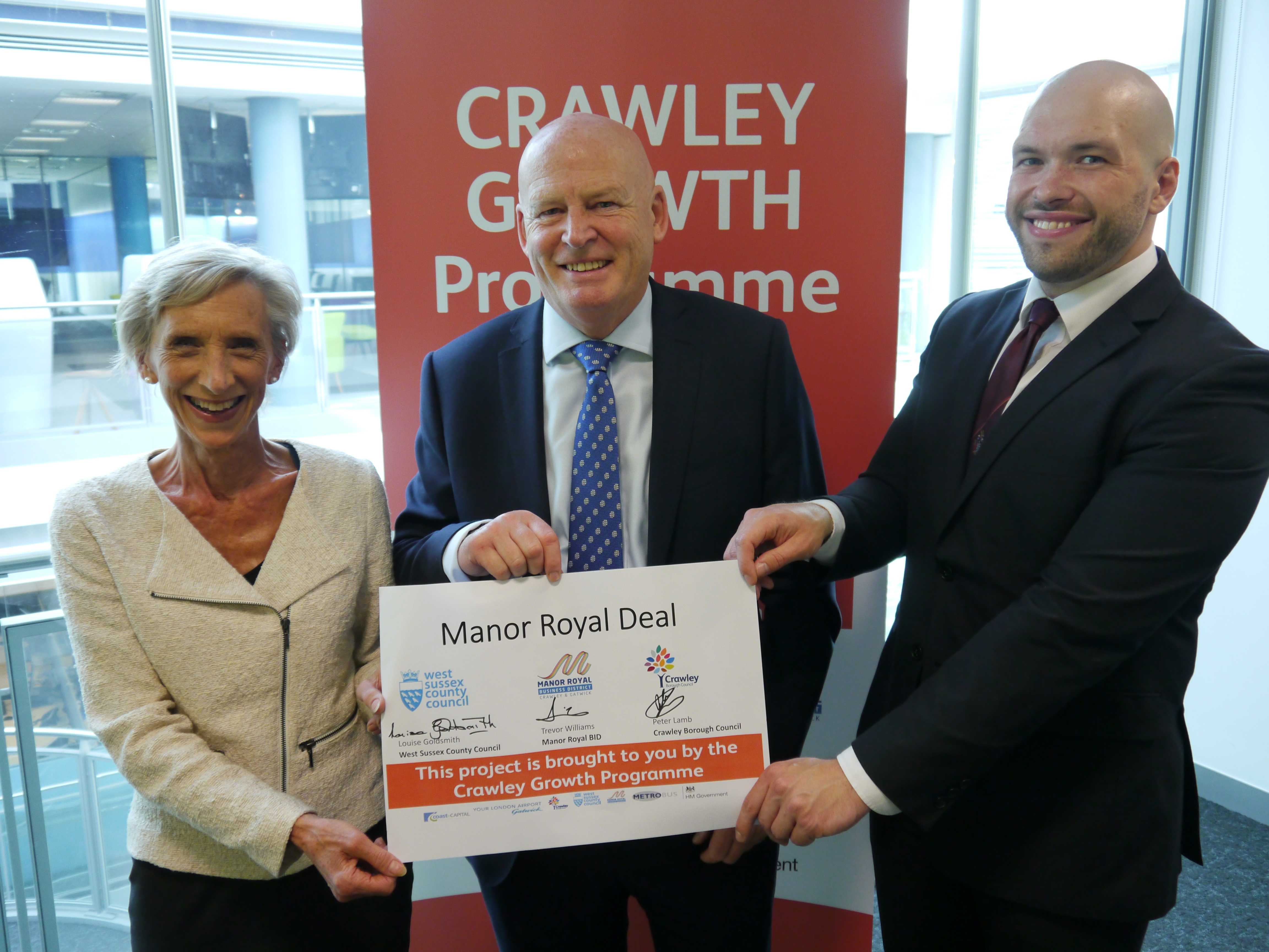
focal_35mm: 32
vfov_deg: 44.2
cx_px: 634
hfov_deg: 56.8
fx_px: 1173
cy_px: 476
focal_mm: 16
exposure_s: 1/60
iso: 500
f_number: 3.8
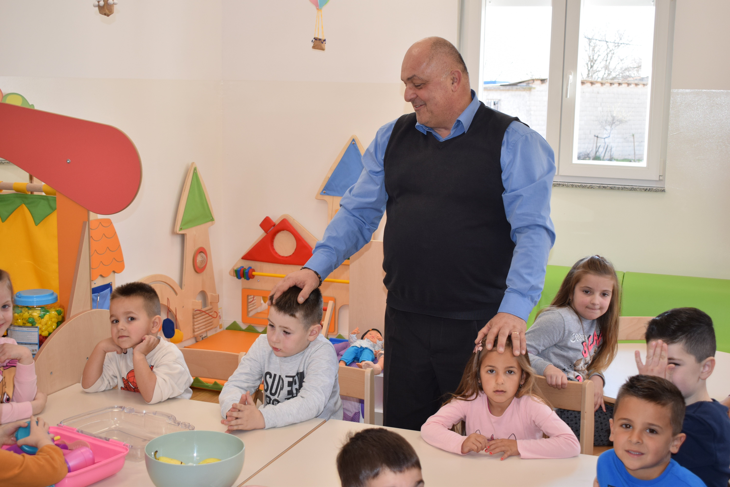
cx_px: 365
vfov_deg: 26.5
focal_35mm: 51
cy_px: 244
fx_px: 1034
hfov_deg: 38.9
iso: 360
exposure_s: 1/125
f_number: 5.6
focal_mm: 34
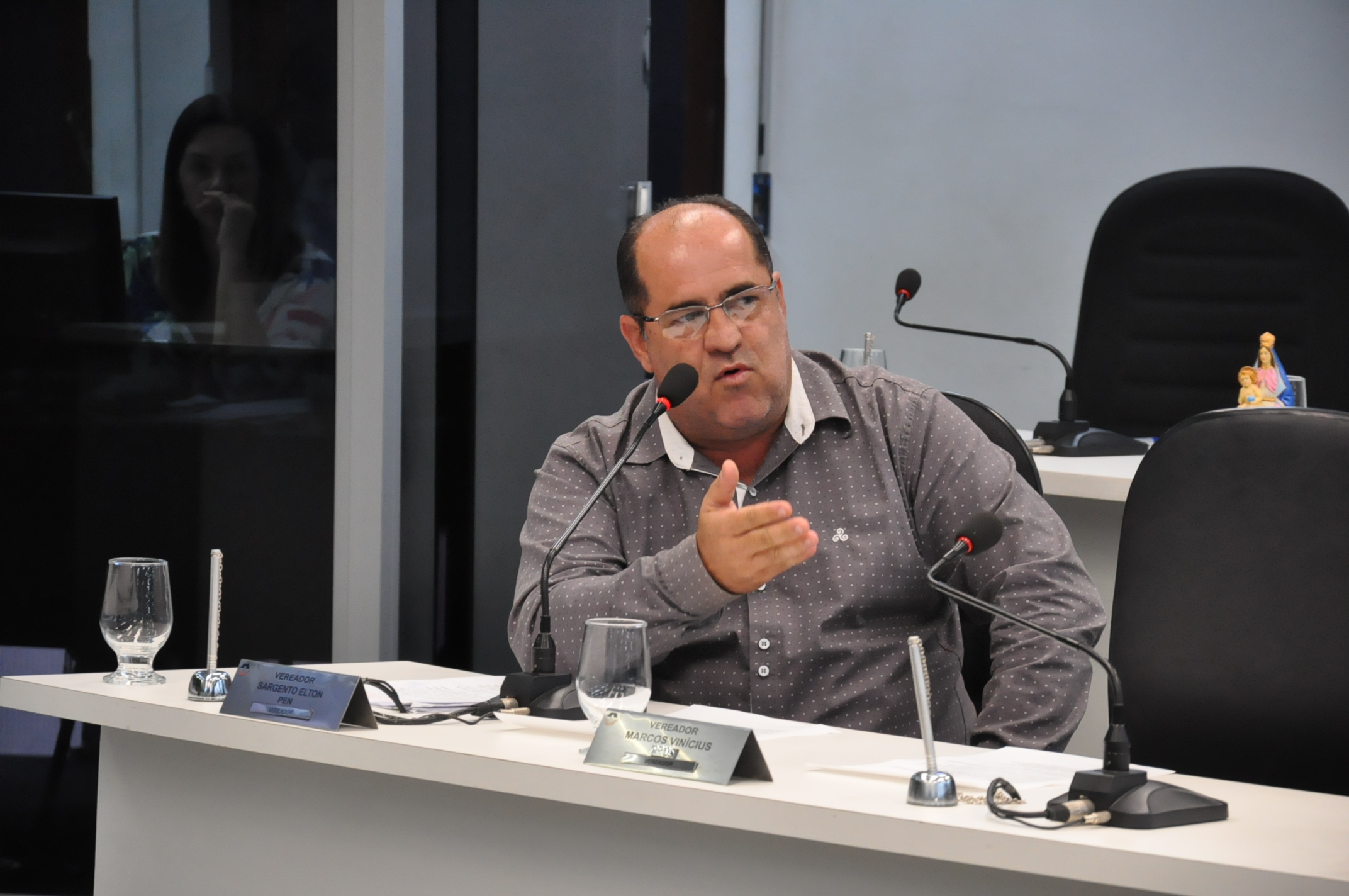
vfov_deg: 8.7
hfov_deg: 13.1
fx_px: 5895
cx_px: 674
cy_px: 448
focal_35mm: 158
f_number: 5.6
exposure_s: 1/125
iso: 2000
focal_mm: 105
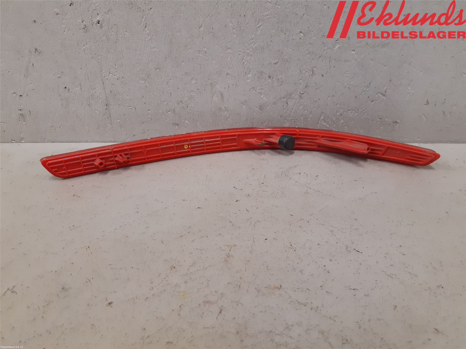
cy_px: 174
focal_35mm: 26
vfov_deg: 53.1
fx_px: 350
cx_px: 233
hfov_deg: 67.3
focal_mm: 3.93
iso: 125
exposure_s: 1/50
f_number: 1.7
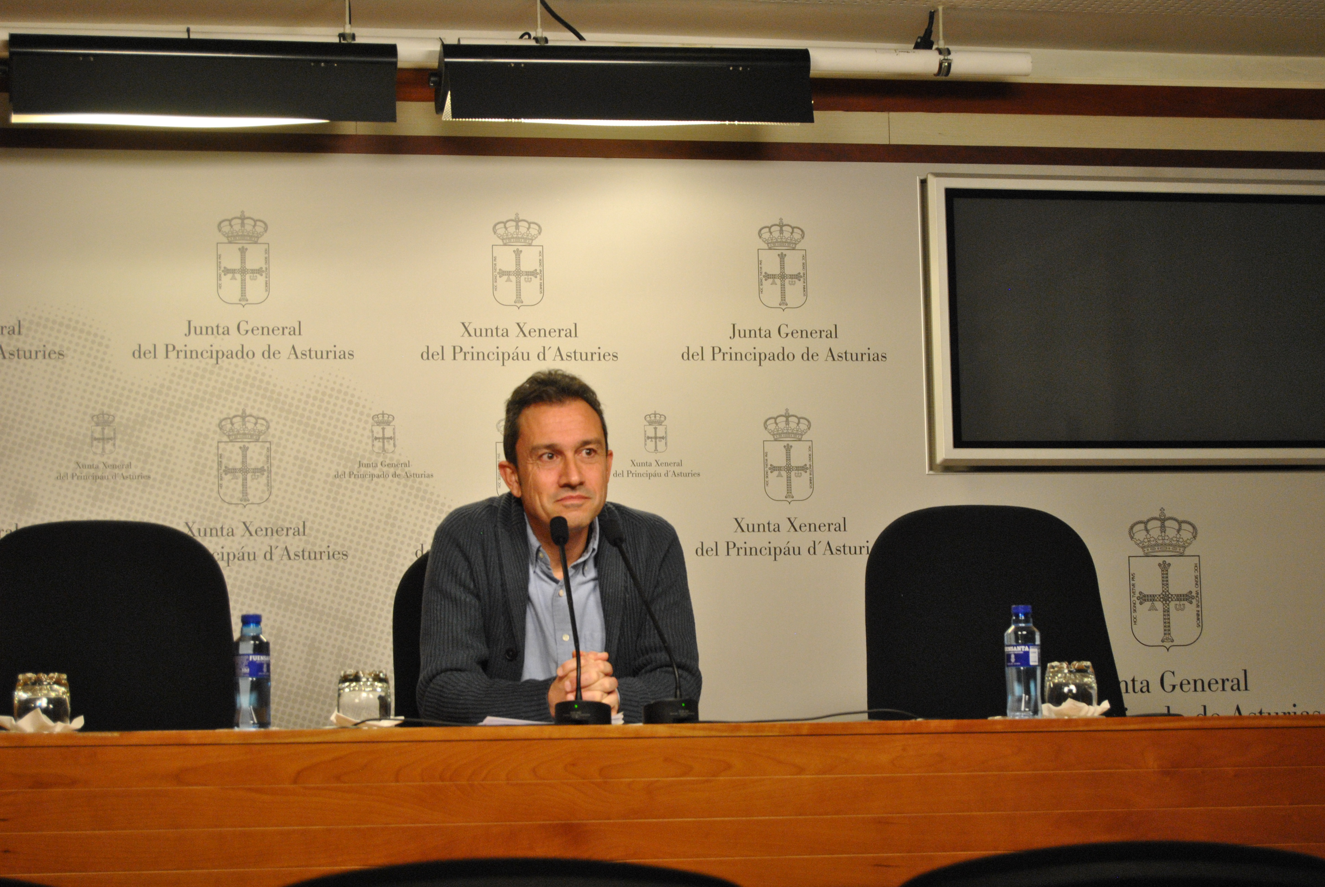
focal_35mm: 82
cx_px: 662
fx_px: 3040
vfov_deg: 16.6
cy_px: 444
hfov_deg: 24.6
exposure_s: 1/40
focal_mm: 55
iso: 800
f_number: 5.6
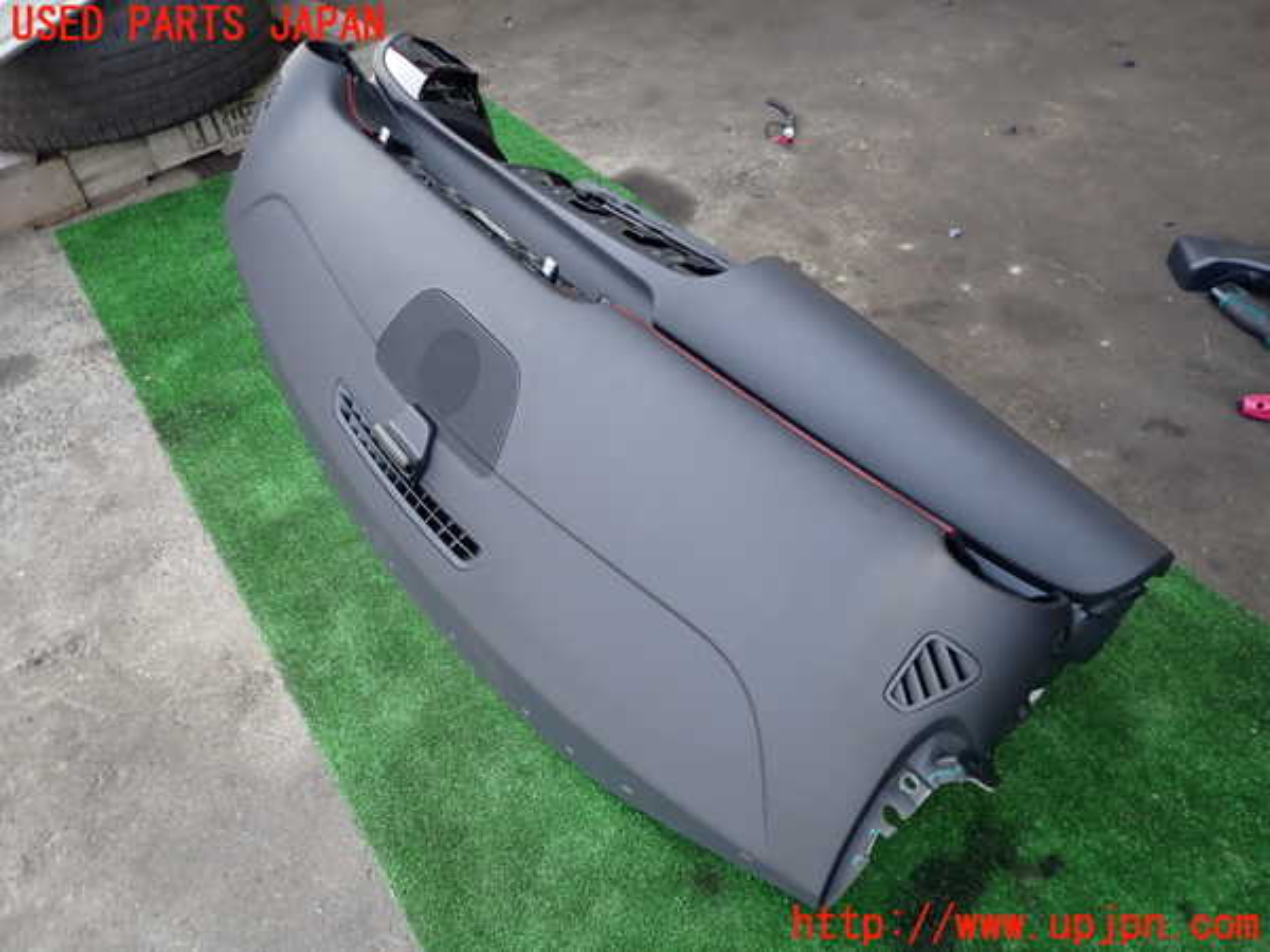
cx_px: 635
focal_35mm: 25
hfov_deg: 69.4
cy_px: 476
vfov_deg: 54.9
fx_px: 917
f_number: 2
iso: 125
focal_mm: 4.5
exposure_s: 1/125
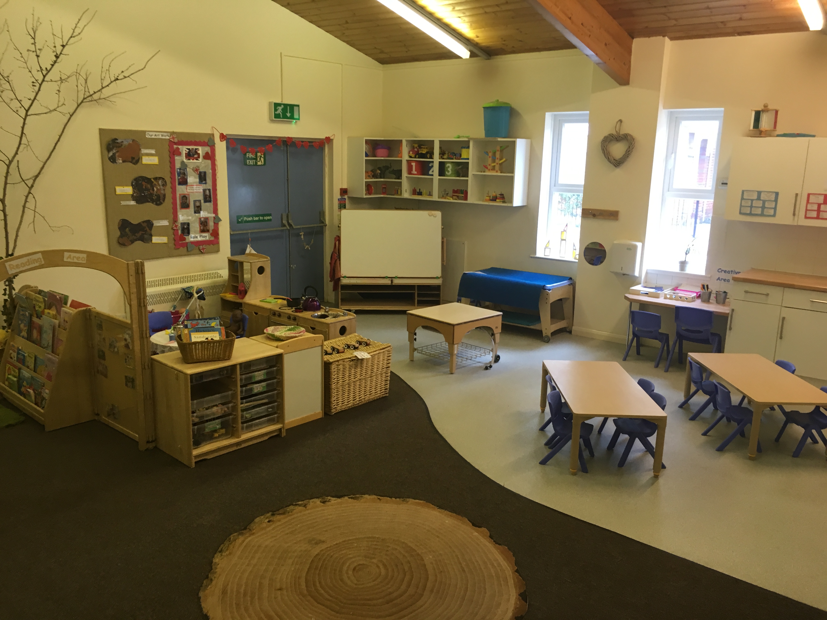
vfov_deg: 48.2
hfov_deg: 61.7
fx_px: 693
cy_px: 310
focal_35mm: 29
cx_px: 414
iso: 100
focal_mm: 4.15
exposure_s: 1/33
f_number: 2.2
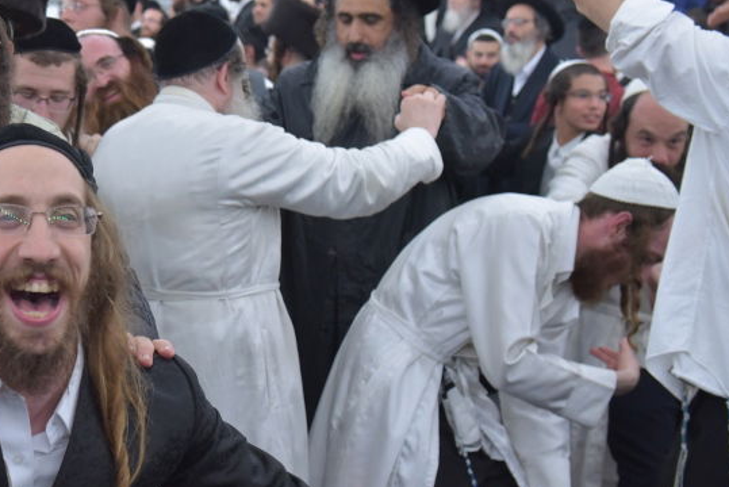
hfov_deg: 25.9
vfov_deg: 18.0
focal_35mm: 76
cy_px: 233
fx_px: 1540
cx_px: 88
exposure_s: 1/320
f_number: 4.5
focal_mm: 40
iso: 2000
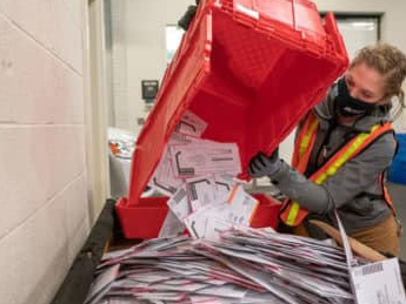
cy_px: 150
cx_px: 224
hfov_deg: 47.8
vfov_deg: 36.8
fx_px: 458
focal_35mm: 39
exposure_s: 1/200
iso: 6400
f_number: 4
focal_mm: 35
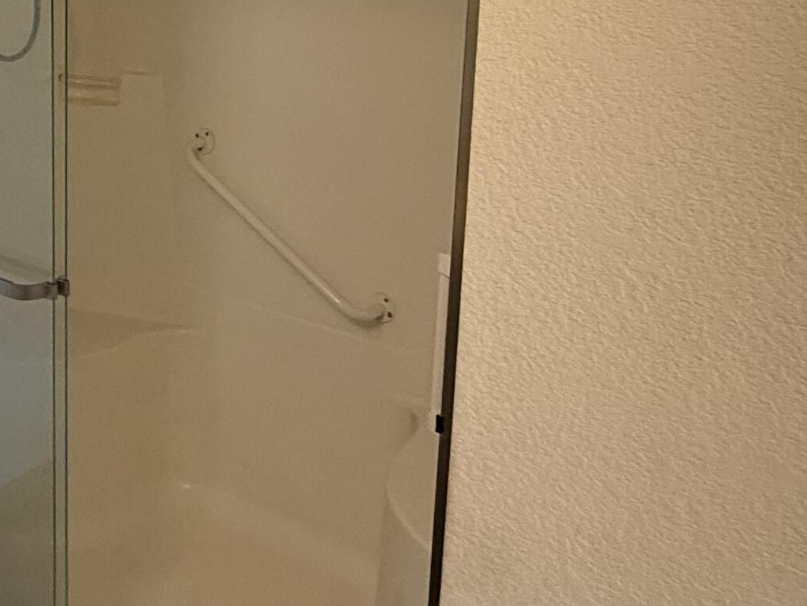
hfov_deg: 43.8
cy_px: 89
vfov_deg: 33.7
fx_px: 956
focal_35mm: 41
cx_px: 170
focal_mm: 2.22
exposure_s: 1/60
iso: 500
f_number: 2.2
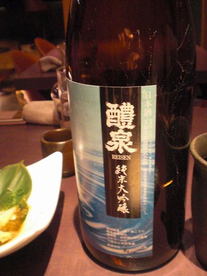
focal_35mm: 38
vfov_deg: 49.0
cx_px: 104
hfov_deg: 37.7
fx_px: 303
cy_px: 138
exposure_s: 1/25
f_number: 3.1
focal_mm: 6.3
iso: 800
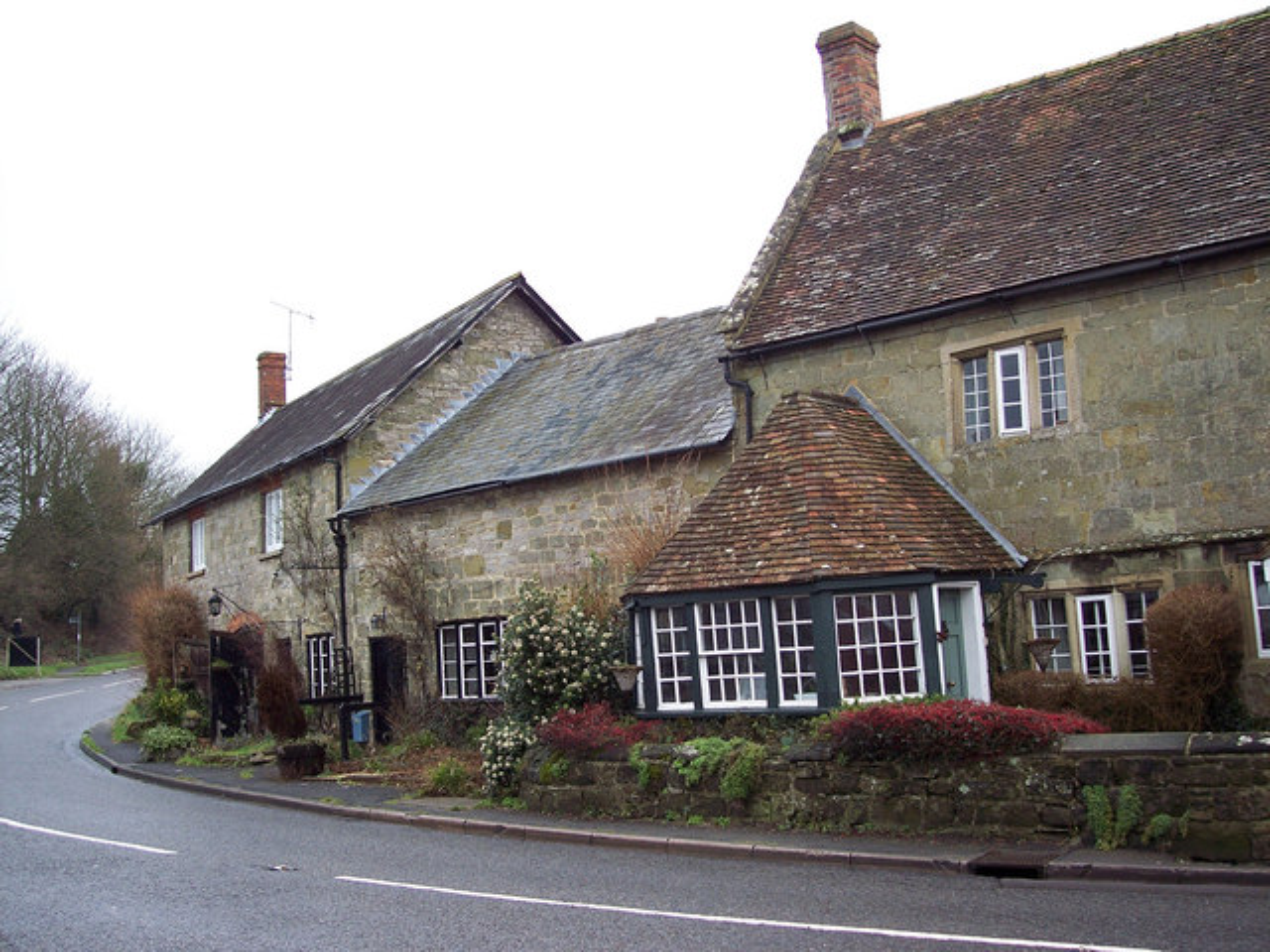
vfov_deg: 36.8
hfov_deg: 47.9
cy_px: 476
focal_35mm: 39
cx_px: 635
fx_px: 1431
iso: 100
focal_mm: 8
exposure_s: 1/180
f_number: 3.4
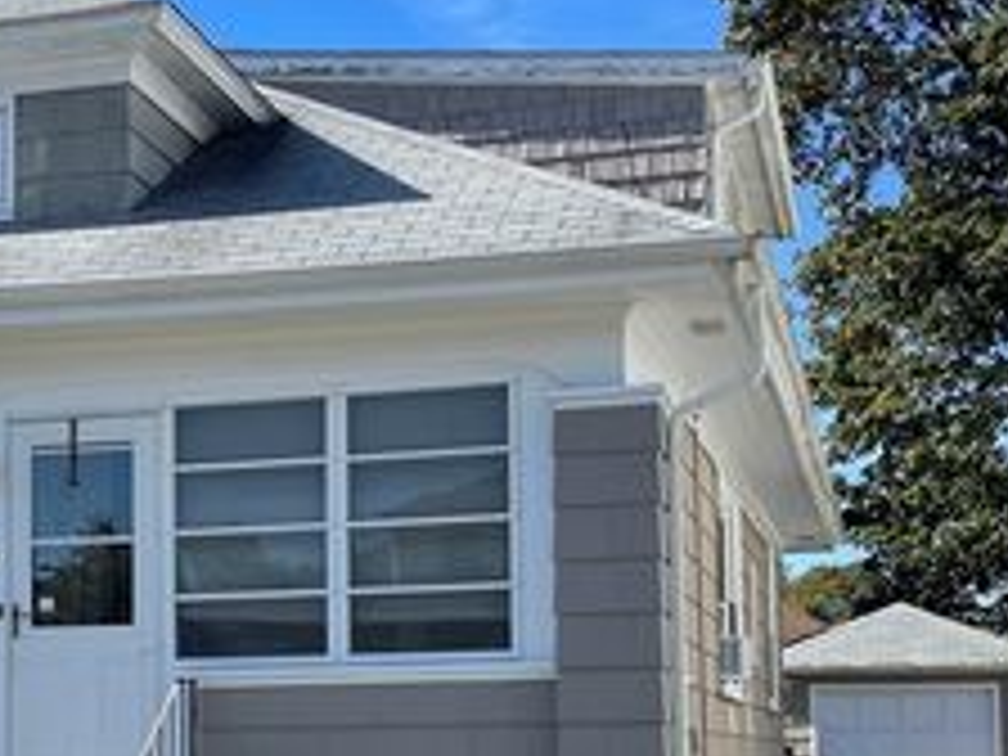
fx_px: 1689
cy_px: 533
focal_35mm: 58
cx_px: 176
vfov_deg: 25.0
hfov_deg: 32.2
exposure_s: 1/2092
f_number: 1.6
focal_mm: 4.2
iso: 32
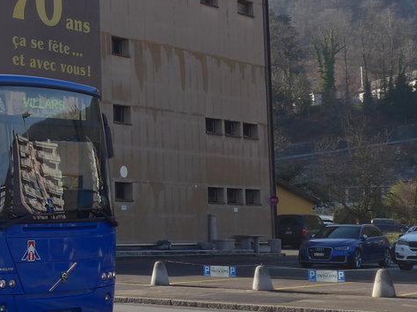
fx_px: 1108
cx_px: -95
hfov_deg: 19.9
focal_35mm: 92
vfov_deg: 16.0
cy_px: 80
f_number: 2.8
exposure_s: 1/800
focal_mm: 7.5
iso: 80
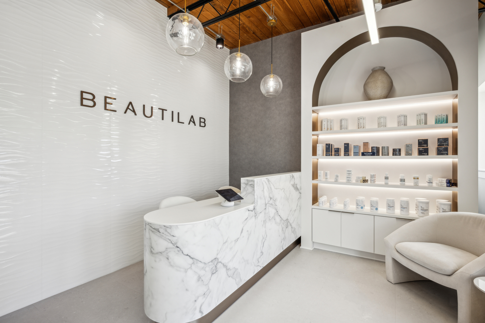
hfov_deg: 91.6
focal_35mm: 18
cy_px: 162
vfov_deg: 68.9
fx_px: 236
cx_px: 242
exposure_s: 1/20
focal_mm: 17.5
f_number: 8
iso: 200
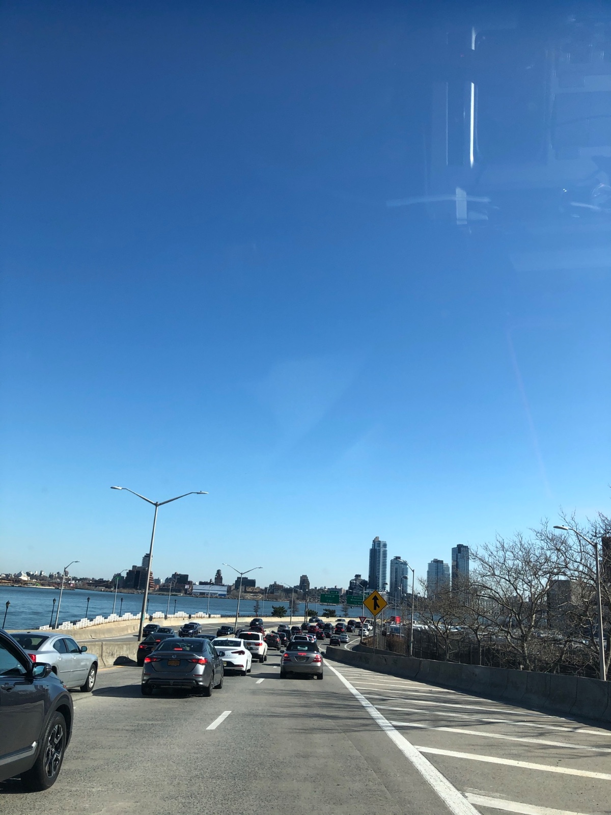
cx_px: 306
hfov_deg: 49.7
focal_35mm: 28
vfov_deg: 63.4
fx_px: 659
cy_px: 408
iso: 20
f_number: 1.8
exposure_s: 1/1779
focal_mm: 3.99
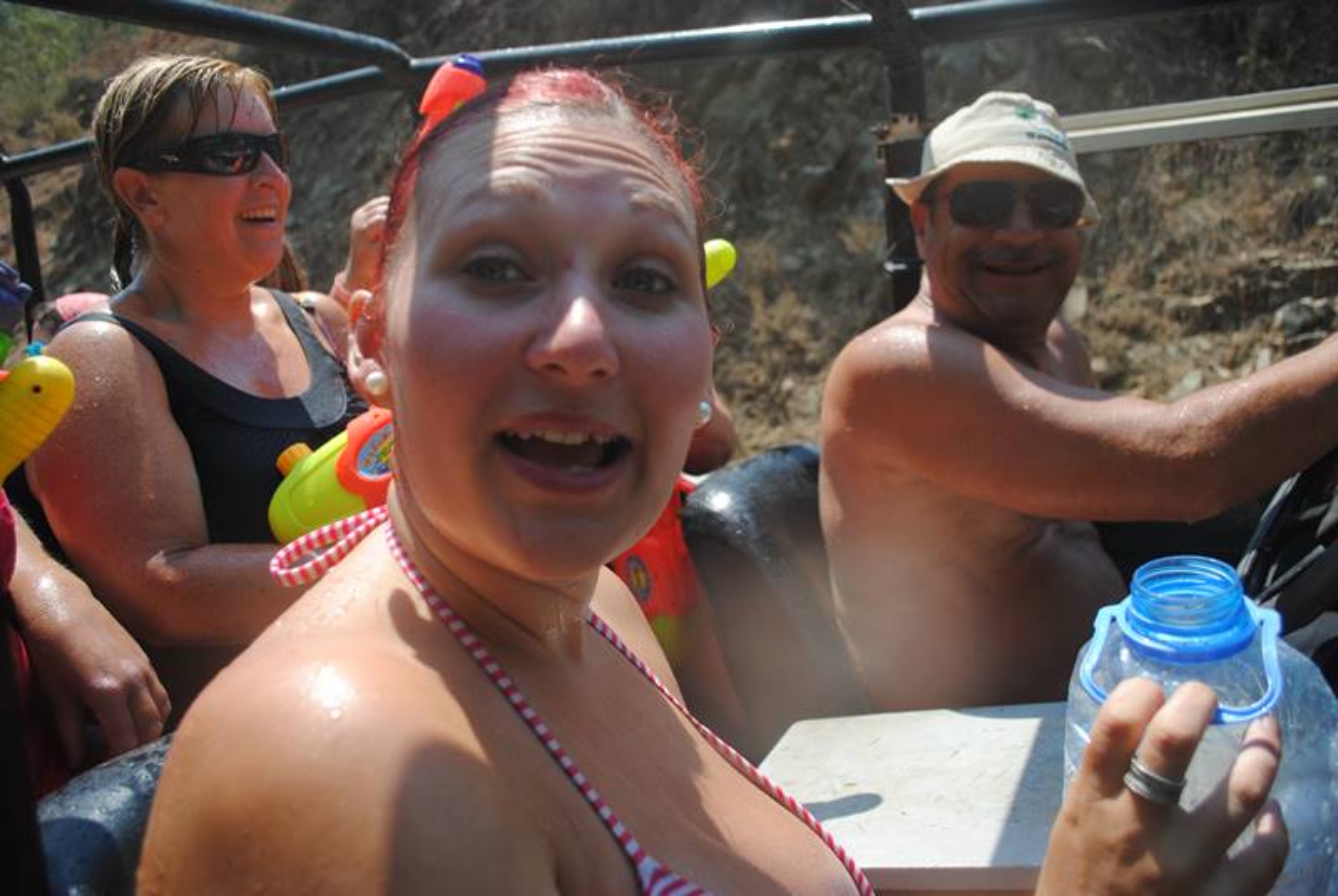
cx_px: 669
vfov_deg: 43.7
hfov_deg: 61.9
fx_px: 1117
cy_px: 448
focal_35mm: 30
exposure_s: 1/1000
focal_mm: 20
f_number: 4
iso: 160
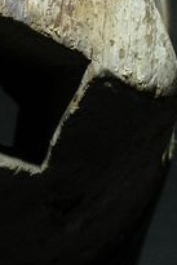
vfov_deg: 8.2
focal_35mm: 251
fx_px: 1848
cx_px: -322
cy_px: 237
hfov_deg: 5.2
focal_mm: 27
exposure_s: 1/100
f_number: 5
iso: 1000
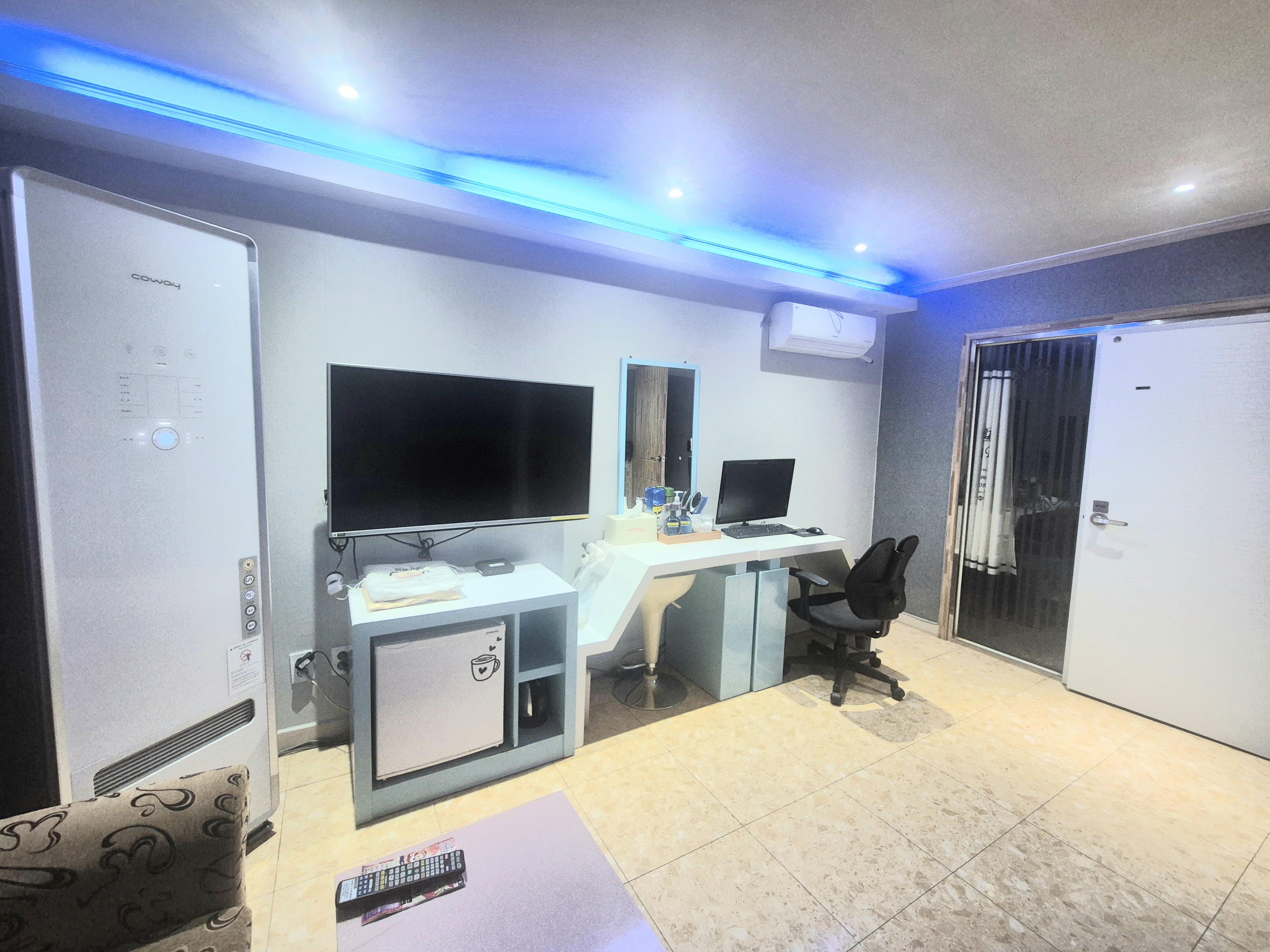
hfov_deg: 106.2
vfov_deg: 89.9
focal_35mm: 13
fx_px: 477
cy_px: 476
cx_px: 635
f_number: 2.2
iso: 250
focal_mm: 2.2
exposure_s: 1/60.2
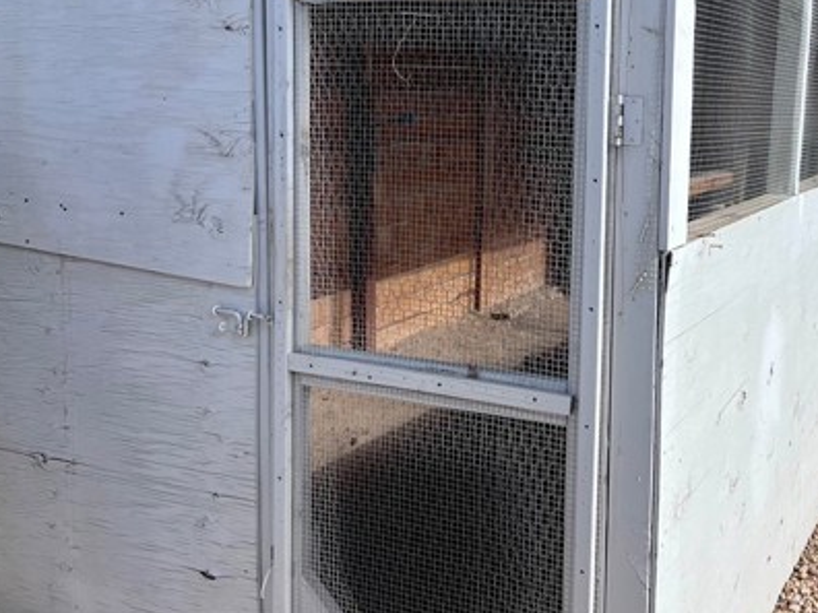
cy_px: 206
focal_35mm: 42
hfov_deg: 43.5
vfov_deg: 34.1
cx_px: 601
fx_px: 992
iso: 50
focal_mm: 5.7
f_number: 1.5
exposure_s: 1/5587
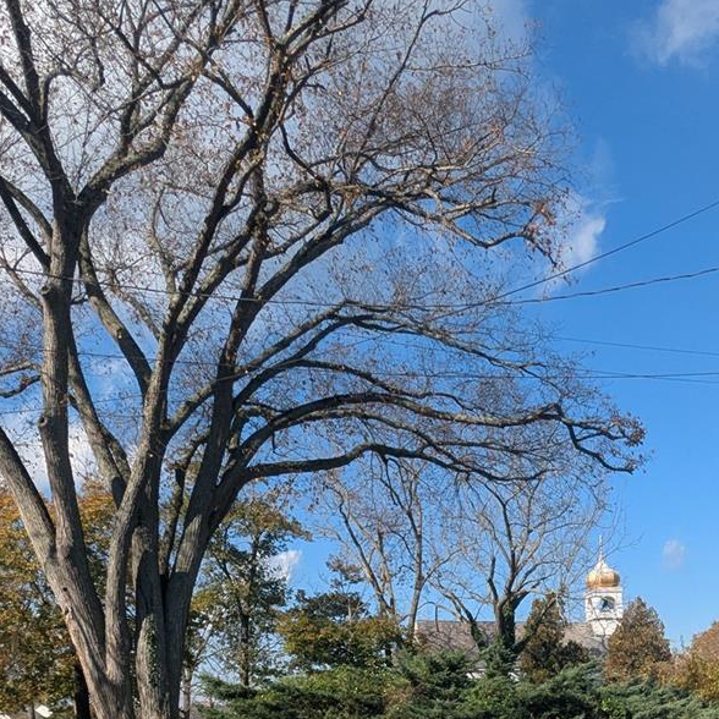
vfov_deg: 39.5
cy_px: 721
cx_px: 507
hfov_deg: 44.0
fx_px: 869
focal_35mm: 37
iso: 48
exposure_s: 1/1290
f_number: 2.2
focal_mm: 2.35
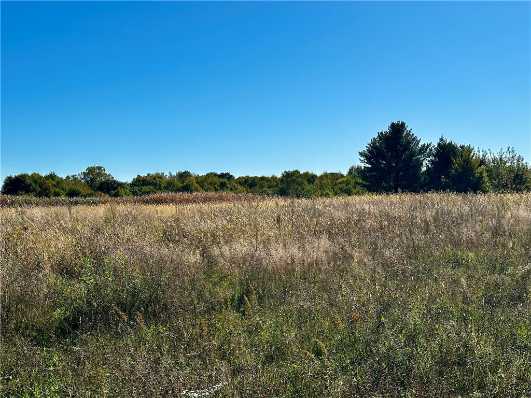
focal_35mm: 48
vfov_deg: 30.3
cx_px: 266
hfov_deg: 39.7
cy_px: 199
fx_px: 736
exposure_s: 1/6623
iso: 64
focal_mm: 6.86
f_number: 1.78
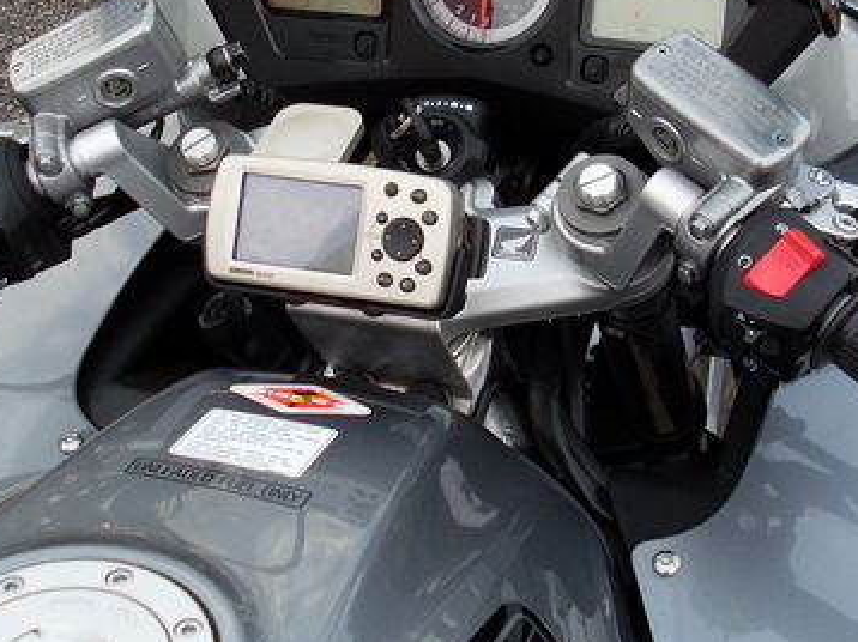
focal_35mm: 68
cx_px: 424
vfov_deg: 21.6
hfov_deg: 28.6
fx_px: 1684
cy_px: 252
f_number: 3
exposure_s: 1/90
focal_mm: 6.3
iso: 100
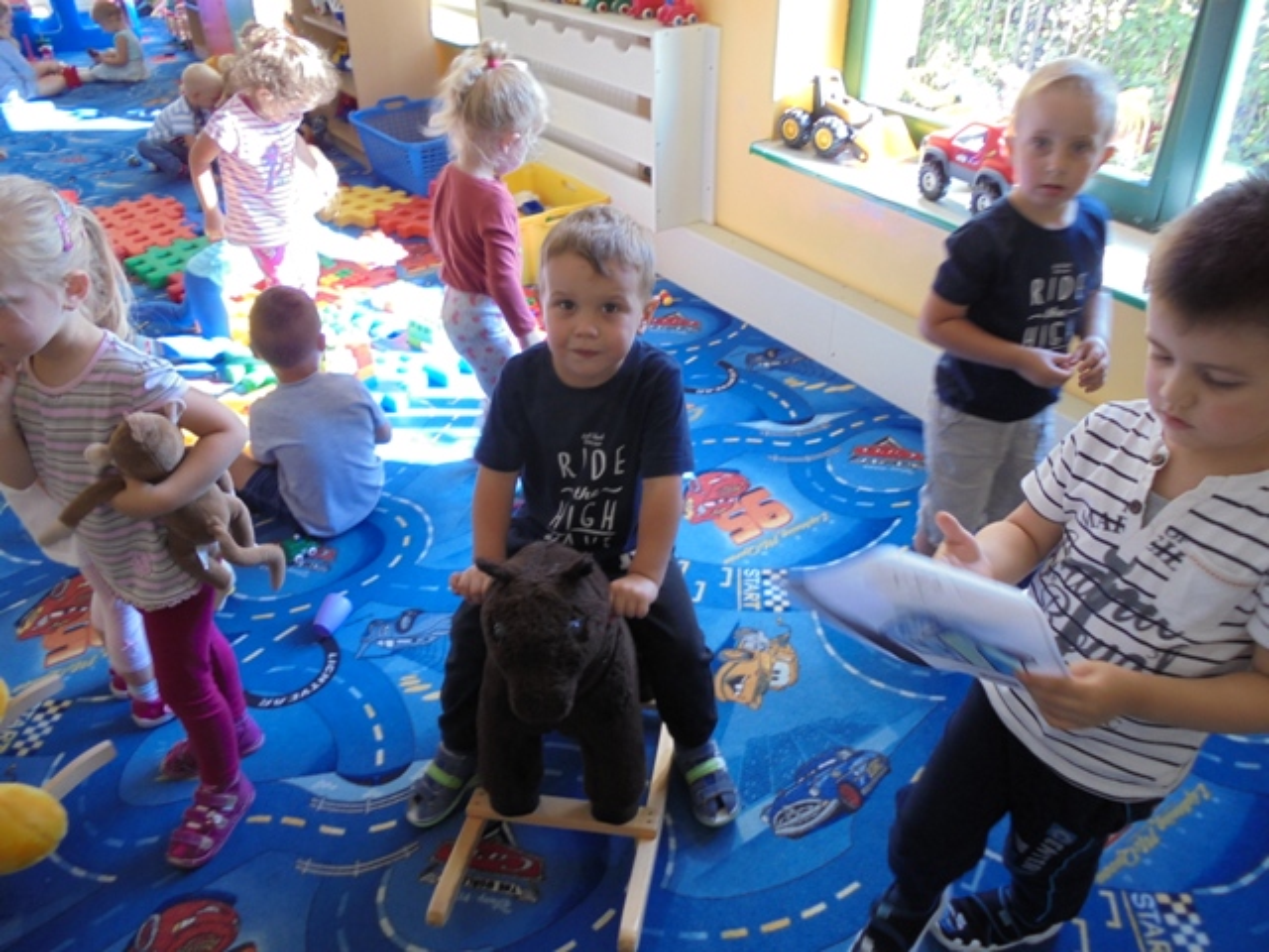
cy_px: 476
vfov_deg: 53.1
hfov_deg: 67.3
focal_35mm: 26
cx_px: 634
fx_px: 953
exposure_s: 1/30
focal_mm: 4.6
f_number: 3.5
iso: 100
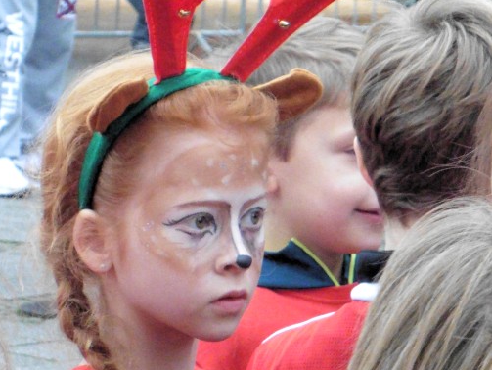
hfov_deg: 6.9
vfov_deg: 5.2
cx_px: 154
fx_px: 4096
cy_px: 175
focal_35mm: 288
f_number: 5.4
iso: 1600
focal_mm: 25.9
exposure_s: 1/160
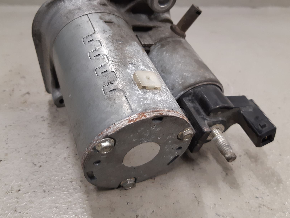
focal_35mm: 33
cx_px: 143
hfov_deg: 55.4
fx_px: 276
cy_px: 84
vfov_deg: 42.7
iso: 125
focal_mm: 3.93
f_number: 1.7
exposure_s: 1/50
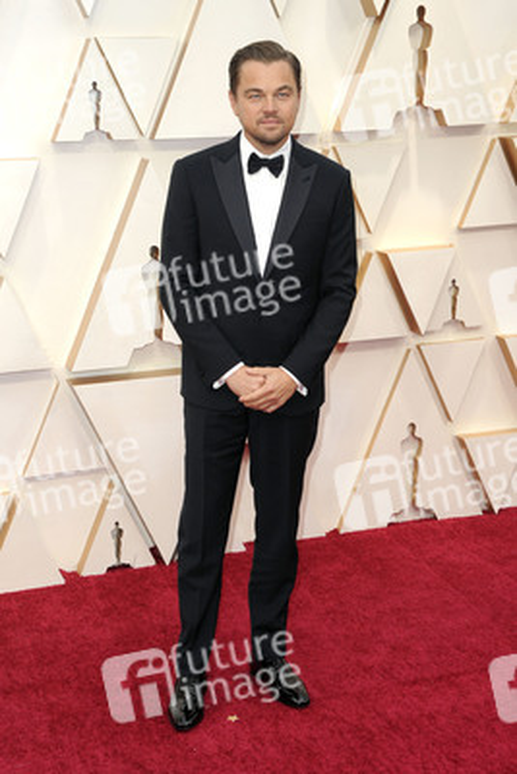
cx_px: 258
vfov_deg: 34.5
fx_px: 1248
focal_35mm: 58
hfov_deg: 23.4
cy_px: 387
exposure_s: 1/250
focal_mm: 58
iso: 1250
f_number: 7.1
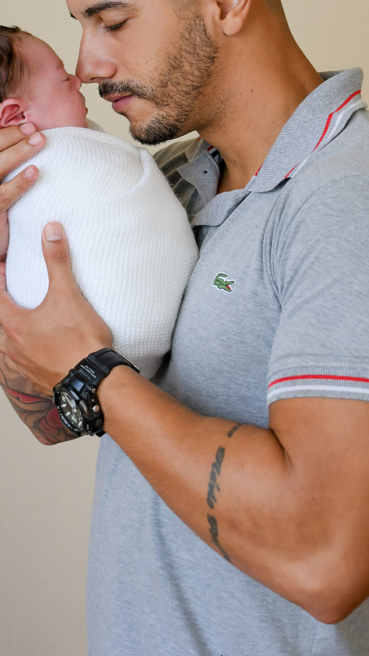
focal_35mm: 68
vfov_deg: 30.6
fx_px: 1183
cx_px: 222
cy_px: 188
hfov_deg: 17.7
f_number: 4
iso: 800
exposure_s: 1/200
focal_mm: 26
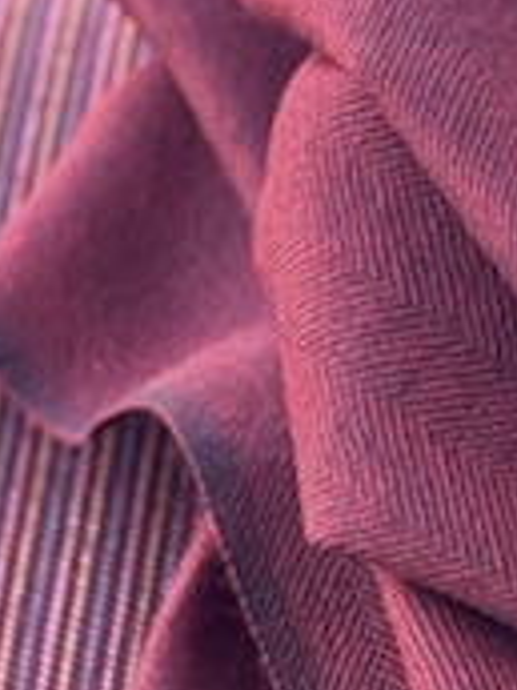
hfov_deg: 5.3
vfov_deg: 7.0
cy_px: 1147
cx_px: 258
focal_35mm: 278
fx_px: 5536
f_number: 1.78
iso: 100
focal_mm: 6.76
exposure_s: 1/69
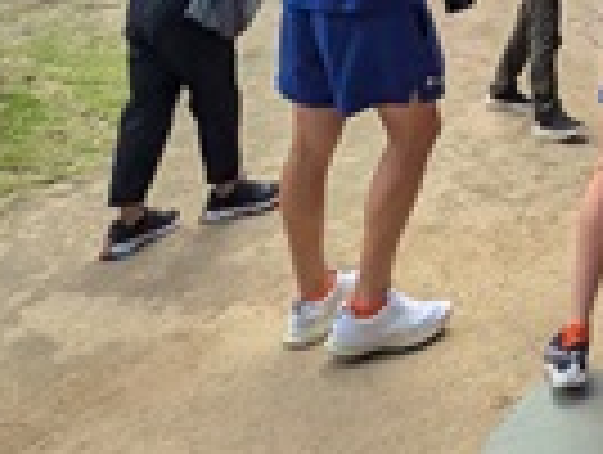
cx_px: 878
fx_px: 873
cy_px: -202
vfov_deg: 23.9
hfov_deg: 27.7
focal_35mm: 50
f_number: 2.2
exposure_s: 1/1070
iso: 37
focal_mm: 1.83
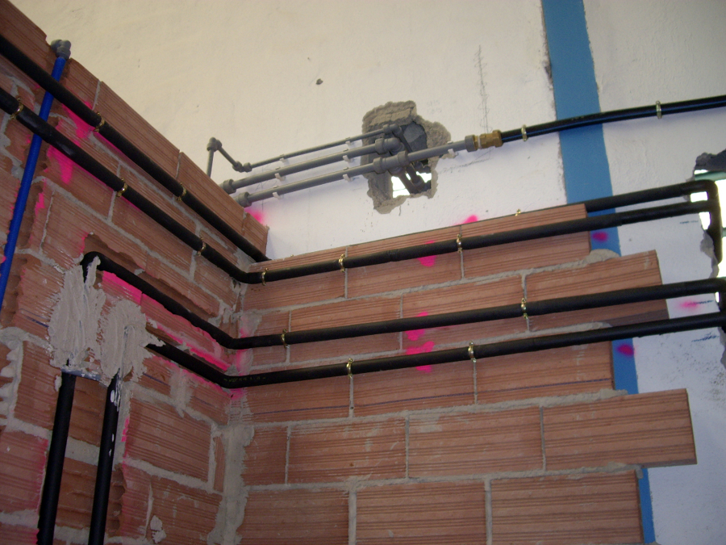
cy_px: 272
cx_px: 363
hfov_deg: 49.0
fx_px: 797
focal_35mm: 38
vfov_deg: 37.7
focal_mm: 7.9
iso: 200
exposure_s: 1/40
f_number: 2.8
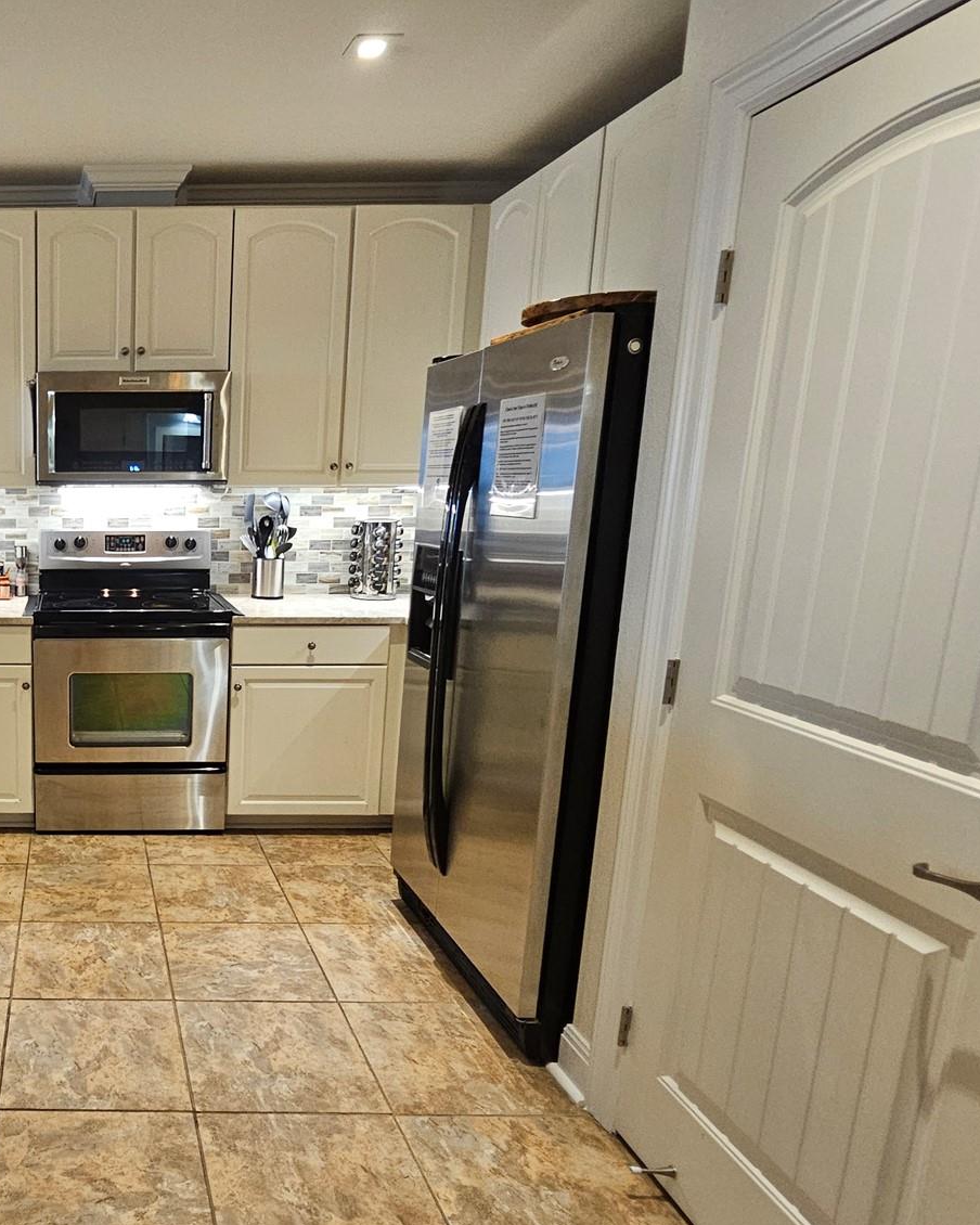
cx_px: 57
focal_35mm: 23
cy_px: 658
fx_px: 834
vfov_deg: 72.5
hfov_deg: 51.8
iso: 320
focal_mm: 2.2
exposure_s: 1/60
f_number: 2.2
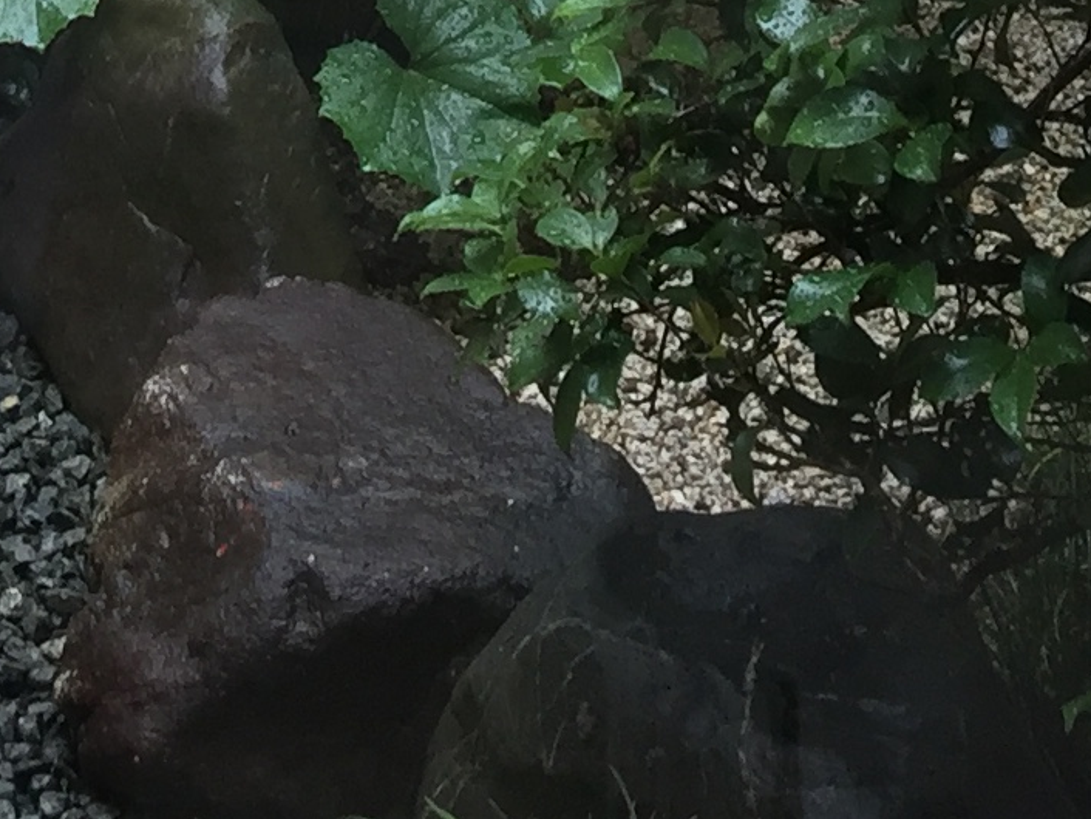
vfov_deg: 8.9
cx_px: 406
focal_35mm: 134
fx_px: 4225
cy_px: -1697
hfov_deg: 14.7
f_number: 2.2
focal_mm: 4.15
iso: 32
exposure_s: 1/60
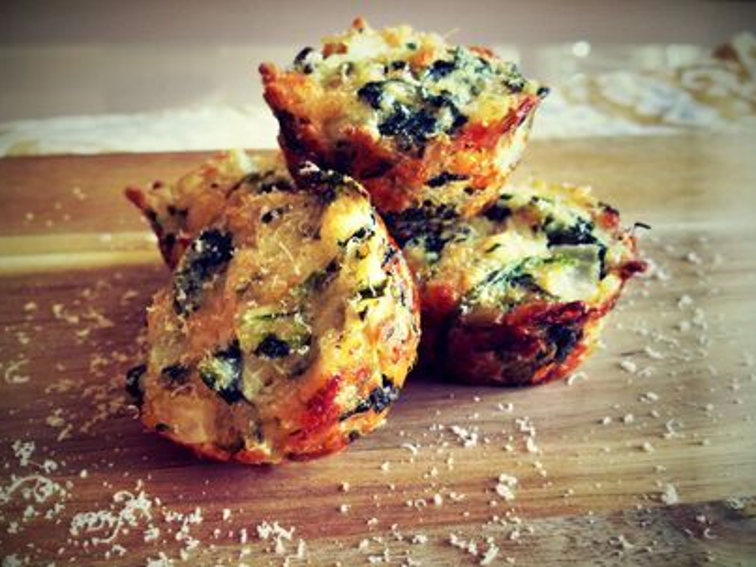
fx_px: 786
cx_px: 380
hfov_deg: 51.4
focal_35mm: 36
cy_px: 290
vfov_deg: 39.6
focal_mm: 4.28
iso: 50
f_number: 2.4
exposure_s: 1/30
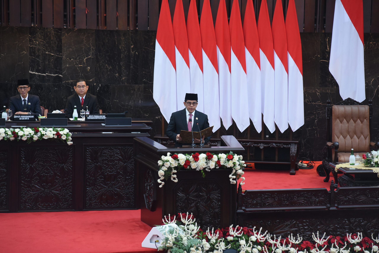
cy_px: 126
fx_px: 2106
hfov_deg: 10.3
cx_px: 190
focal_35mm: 200
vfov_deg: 6.9
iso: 2500
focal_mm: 200
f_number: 5.6
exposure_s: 1/160
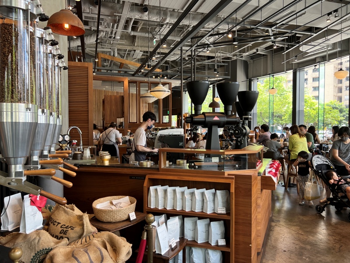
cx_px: 175
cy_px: 132
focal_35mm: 26
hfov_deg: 67.3
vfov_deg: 53.1
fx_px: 263
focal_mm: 5.7
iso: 80
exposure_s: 1/121
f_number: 1.5
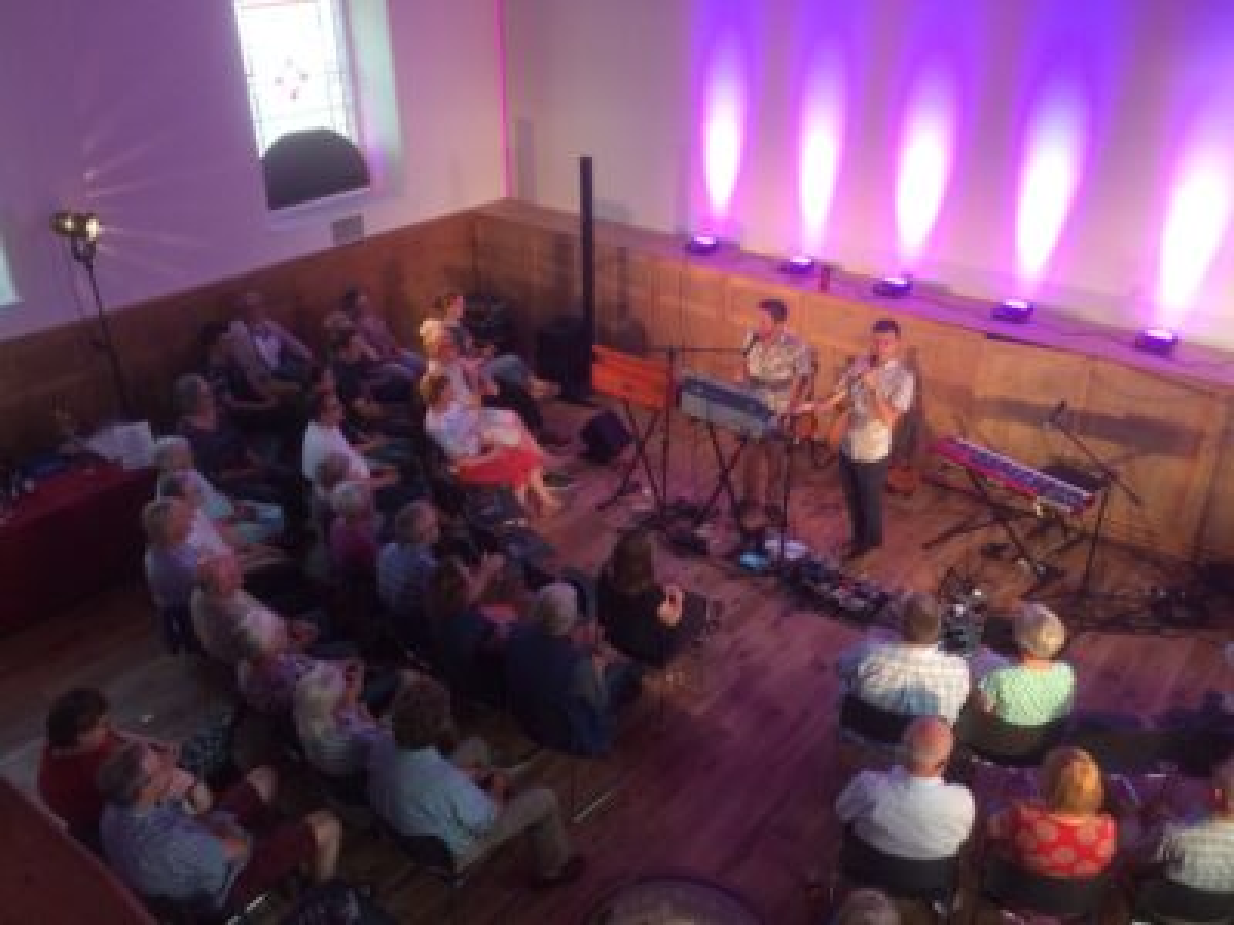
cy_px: 462
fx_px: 1034
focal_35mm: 29
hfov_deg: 61.7
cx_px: 617
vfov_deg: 48.2
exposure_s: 1/33
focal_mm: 4.15
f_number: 2.2
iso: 200
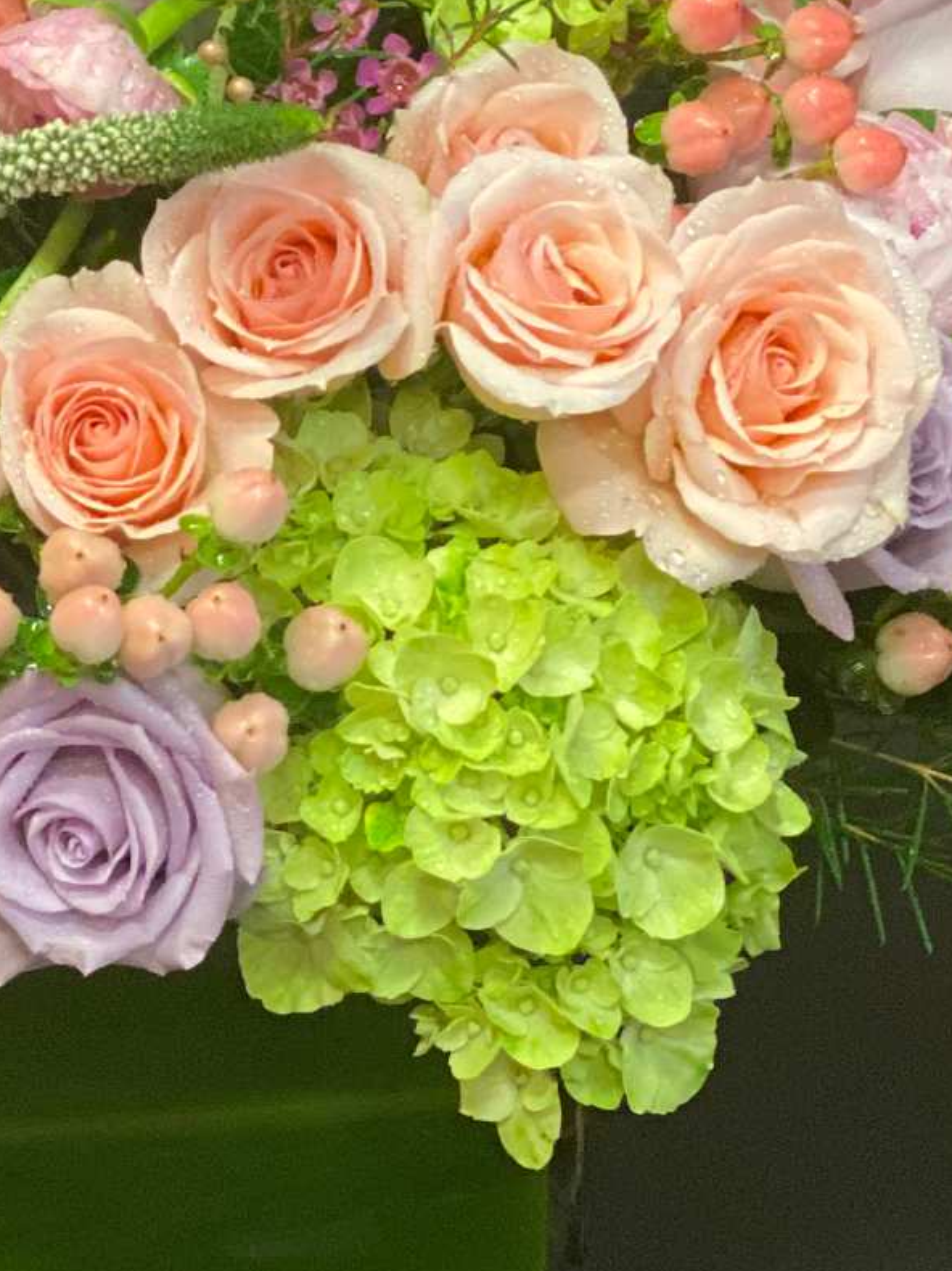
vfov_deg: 12.5
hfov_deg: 9.3
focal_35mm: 158
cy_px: 420
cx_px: 76
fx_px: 5797
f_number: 2
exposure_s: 1/30
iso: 400
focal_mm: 6
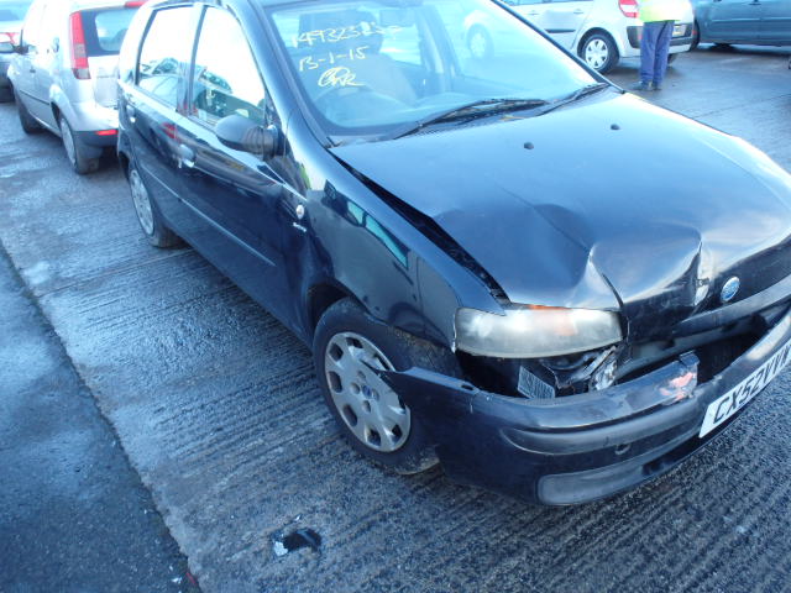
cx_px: 396
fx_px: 640
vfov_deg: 49.7
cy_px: 296
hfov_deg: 63.4
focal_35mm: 28
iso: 200
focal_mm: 5
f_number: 3.9
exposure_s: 1/30
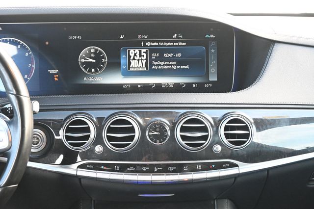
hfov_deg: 30.5
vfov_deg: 20.6
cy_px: 104
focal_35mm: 66
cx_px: 157
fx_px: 575
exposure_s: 1/100
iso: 3200
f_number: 6
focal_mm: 44
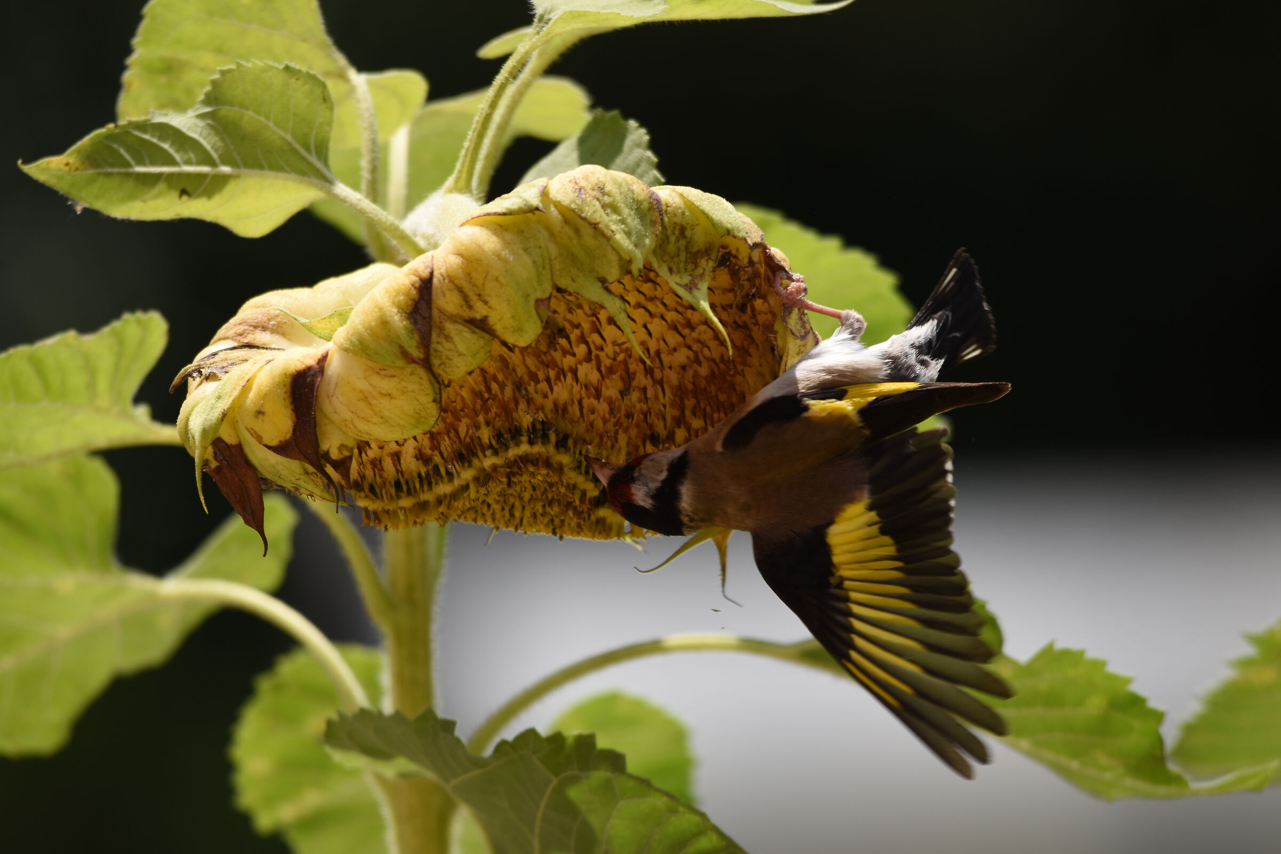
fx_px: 26685
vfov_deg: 1.8
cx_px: 640
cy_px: 427
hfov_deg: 2.7
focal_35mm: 750
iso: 125
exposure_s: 1/500
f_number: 6.3
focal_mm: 500
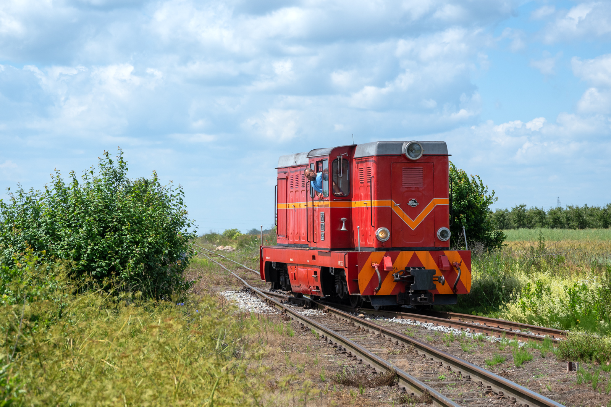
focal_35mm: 112
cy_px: 204
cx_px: 306
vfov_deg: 12.2
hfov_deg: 18.3
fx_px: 1900
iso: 125
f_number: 9
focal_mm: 75
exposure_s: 1/640
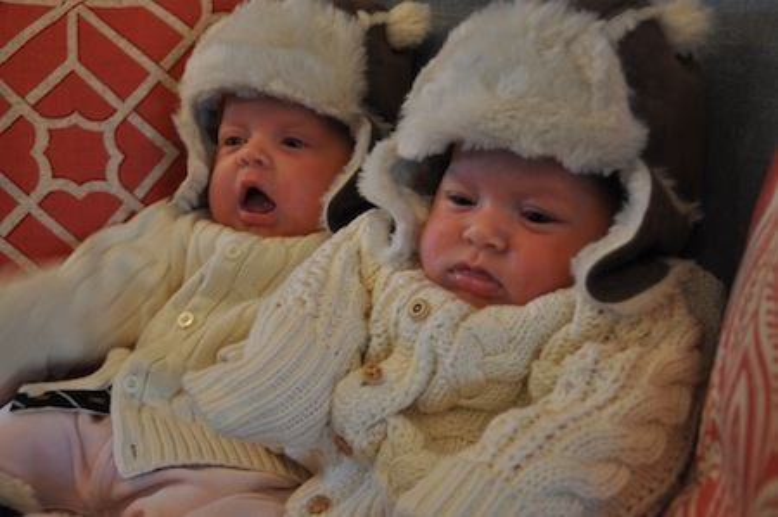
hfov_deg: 38.9
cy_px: 258
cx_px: 389
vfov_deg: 26.4
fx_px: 1101
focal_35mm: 51
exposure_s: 1/15
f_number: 4.2
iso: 720
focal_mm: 34
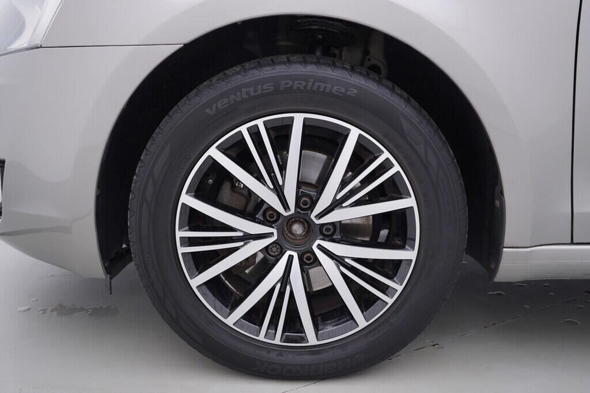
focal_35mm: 36
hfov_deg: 53.1
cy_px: 196
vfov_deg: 36.9
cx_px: 295
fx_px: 590
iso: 125
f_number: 3.2
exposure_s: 1/50
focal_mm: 24
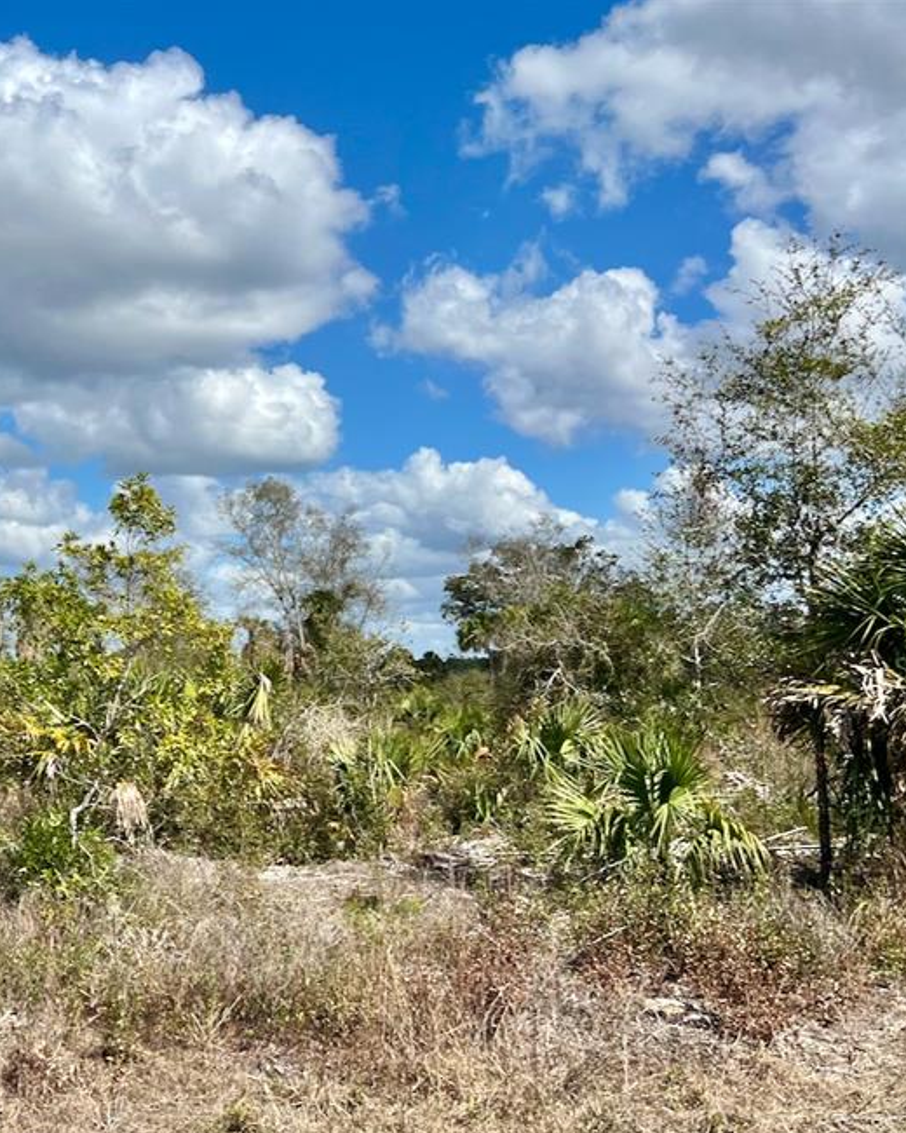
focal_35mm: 40
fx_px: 1341
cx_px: 134
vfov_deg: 45.6
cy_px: 668
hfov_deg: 35.6
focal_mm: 5.7
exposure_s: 1/6993
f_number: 1.5
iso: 50
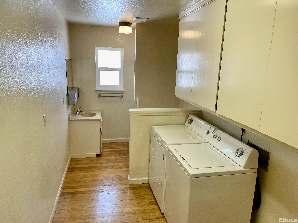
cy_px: 112
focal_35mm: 26
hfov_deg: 67.3
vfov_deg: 53.1
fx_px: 224
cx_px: 149
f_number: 1.6
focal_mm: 4.2
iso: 80
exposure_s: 1/120
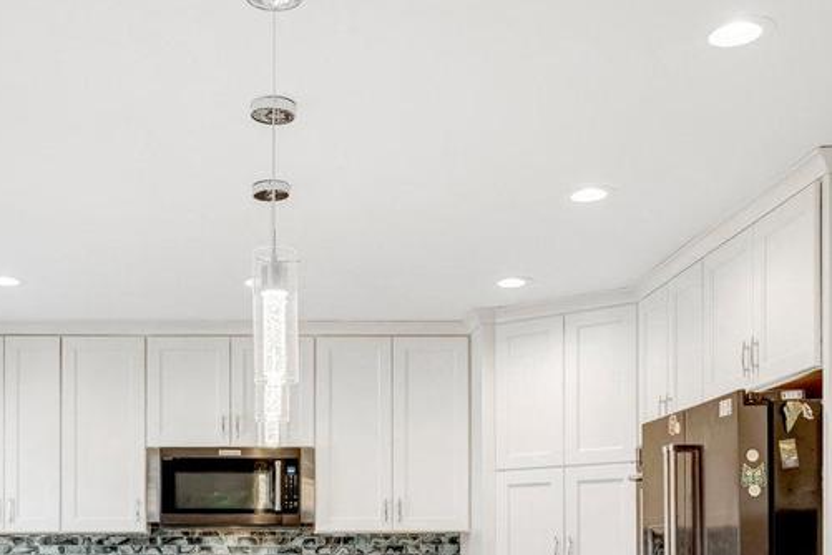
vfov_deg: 27.2
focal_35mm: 46
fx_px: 1063
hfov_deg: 42.2
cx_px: 281
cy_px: 582
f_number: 8
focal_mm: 16
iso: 1250
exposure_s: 1/30
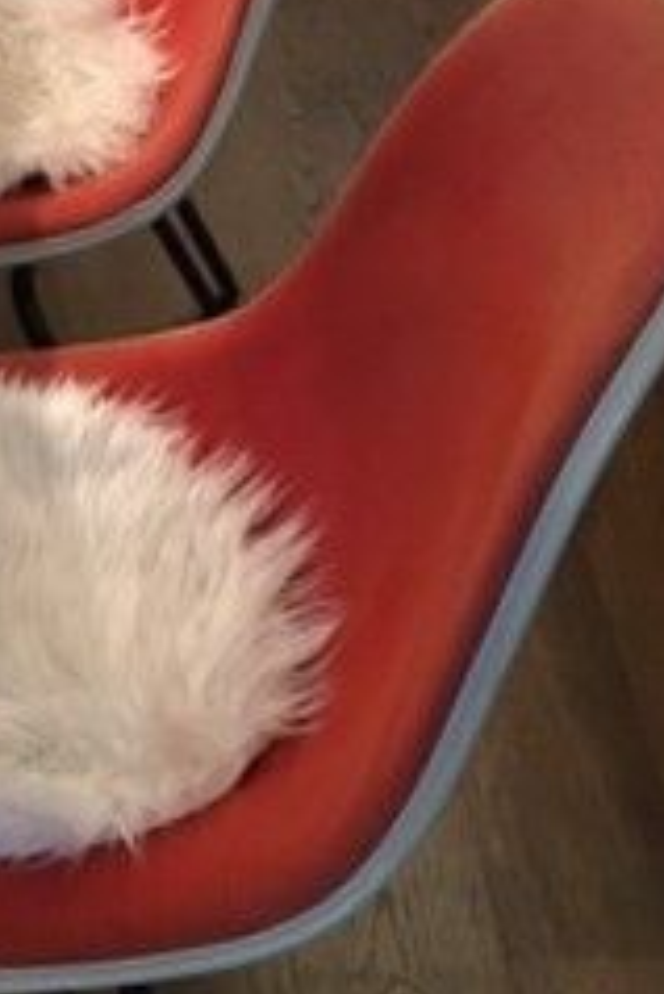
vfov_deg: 33.9
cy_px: 474
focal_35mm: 59
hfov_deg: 22.2
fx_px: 1630
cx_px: 6
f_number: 2.2
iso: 250
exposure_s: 1/17
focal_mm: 4.15
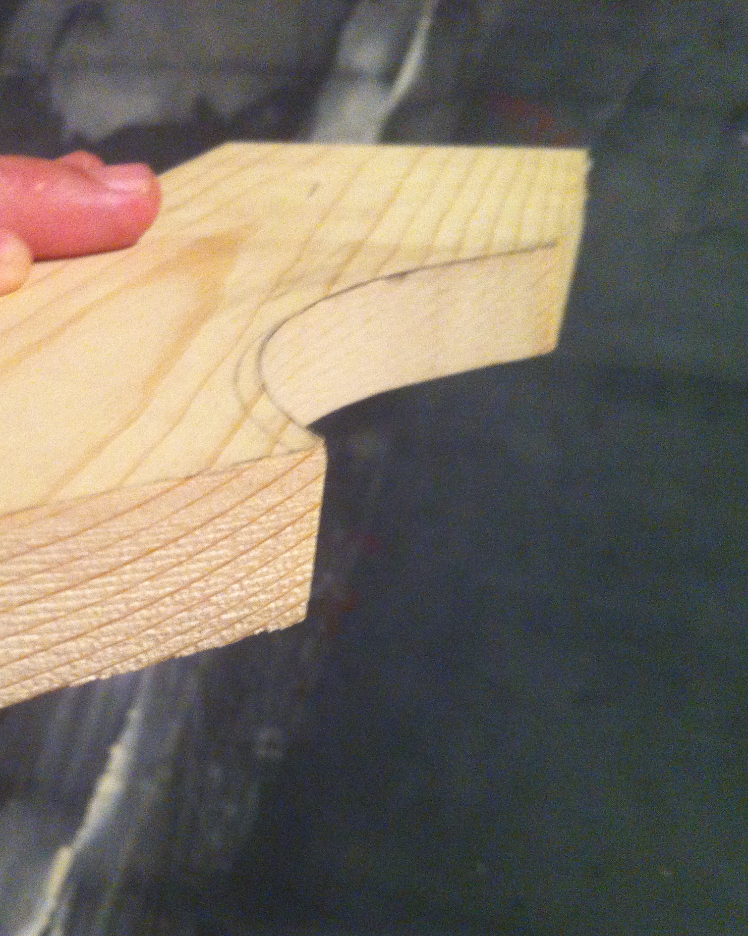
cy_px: 470
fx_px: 1273
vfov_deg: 40.3
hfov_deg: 32.1
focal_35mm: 46
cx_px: 189
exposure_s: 1/15
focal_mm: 3.85
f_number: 2.8
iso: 400
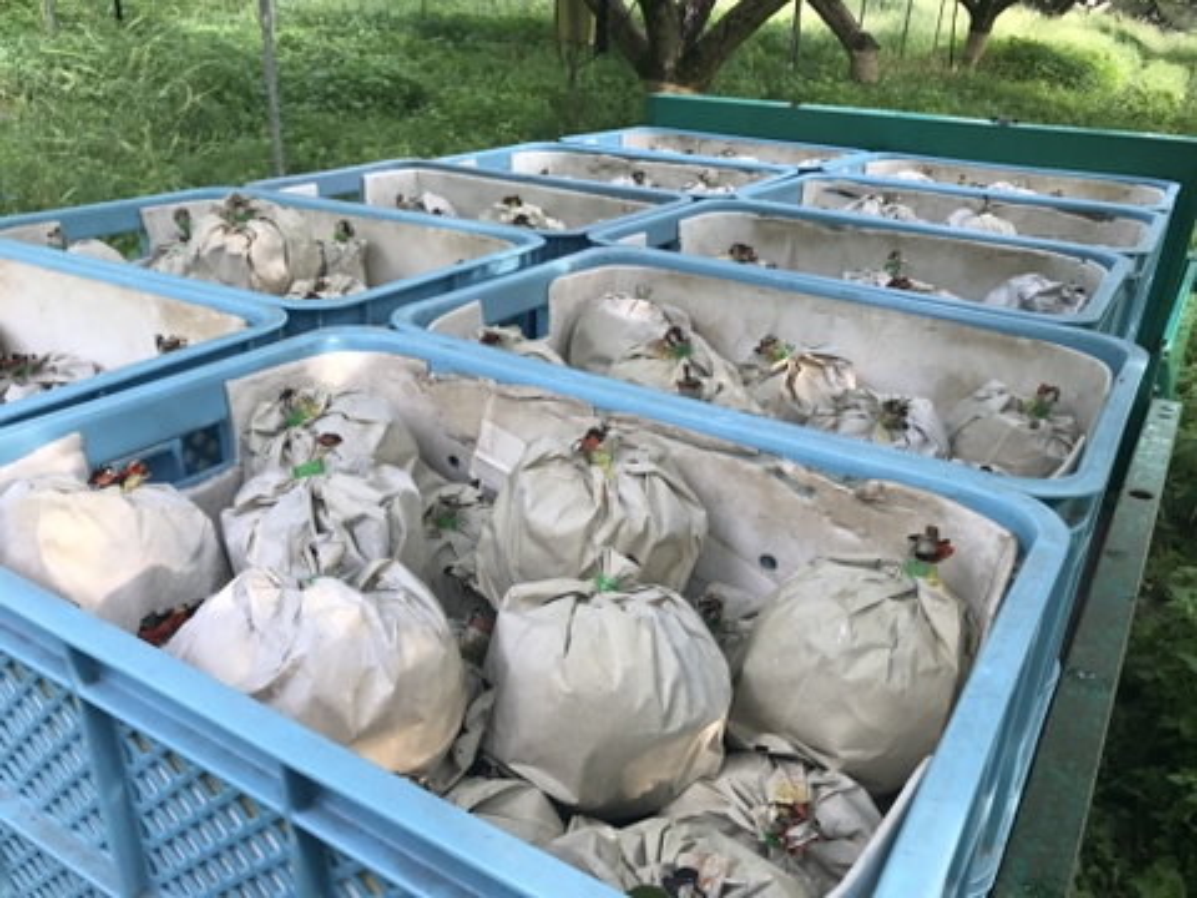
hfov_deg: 63.4
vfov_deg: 49.7
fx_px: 968
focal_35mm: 28
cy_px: 449
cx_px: 598
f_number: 1.8
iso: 32
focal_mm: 3.99
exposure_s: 1/120
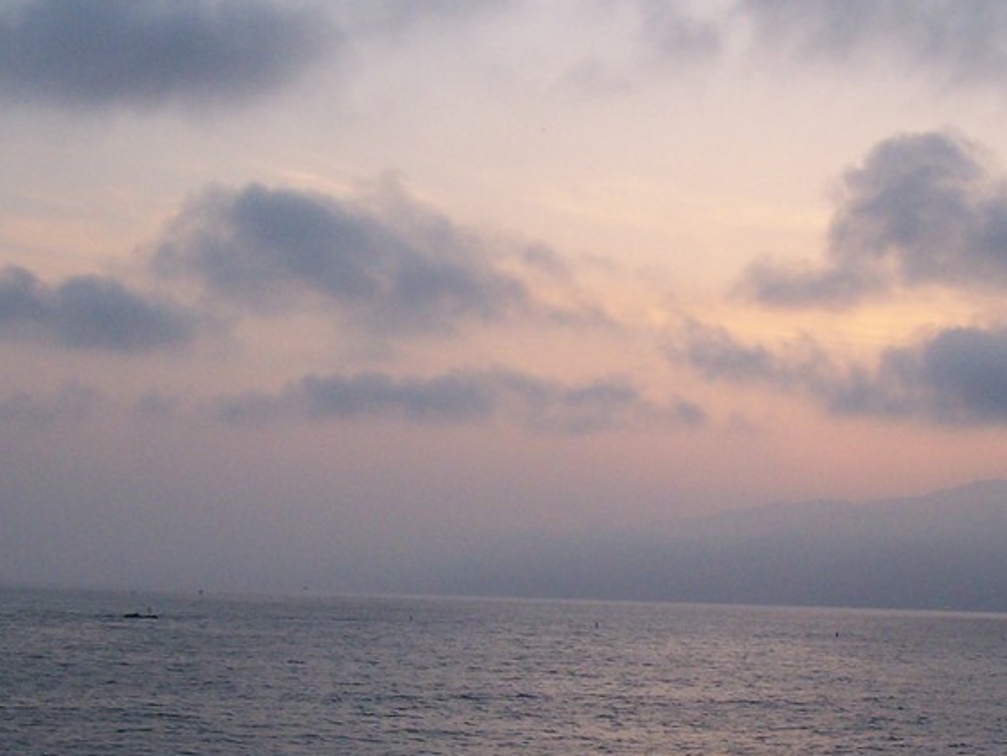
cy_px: 510
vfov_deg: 17.1
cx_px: 785
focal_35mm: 86
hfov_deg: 22.5
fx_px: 2503
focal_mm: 6.3
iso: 100
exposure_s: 1/320
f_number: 2.8
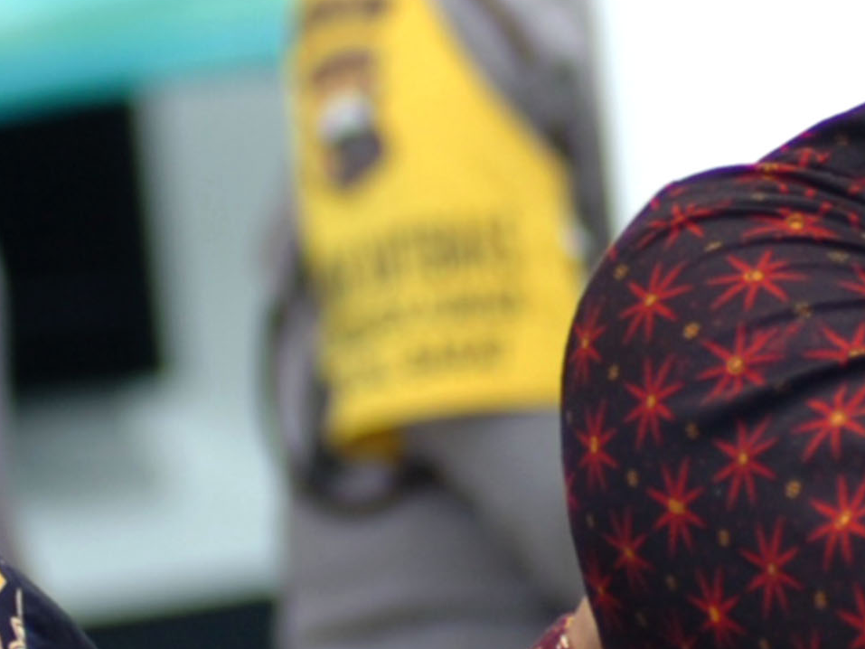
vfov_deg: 3.1
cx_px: 714
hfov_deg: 4.1
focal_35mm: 482
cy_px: 213
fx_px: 12046
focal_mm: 80
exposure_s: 1/640
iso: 250
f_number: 3.2
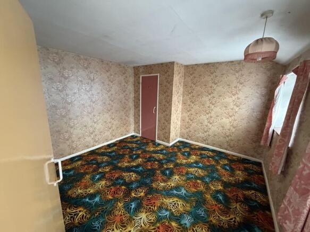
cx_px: 155
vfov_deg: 85.7
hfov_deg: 102.1
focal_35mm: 14
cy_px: 116
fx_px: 125
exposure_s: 1/60
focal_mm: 2.22
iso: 640
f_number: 2.2
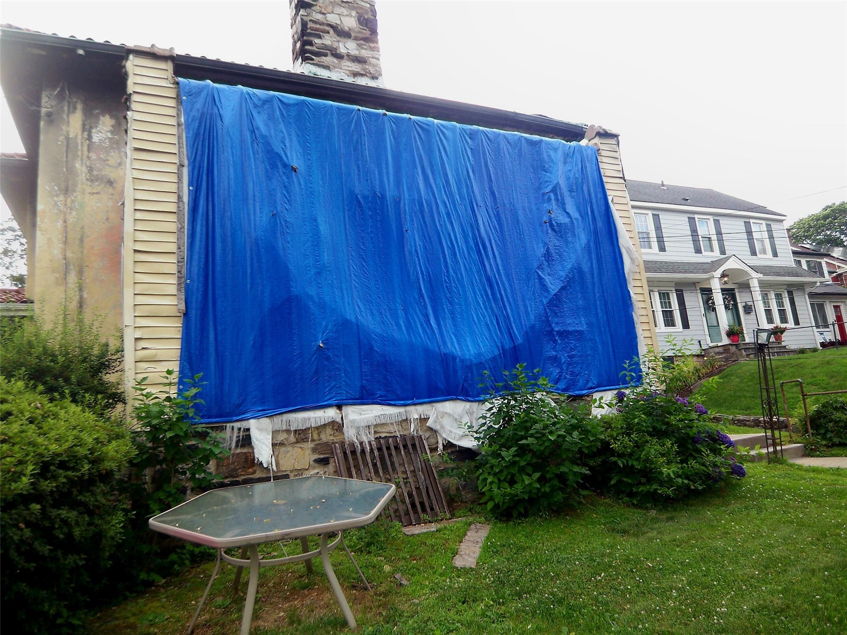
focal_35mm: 23
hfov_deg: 73.9
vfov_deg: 58.9
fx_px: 563
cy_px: 318
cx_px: 424
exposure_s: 1/100
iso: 50
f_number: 2.8
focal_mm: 3.8
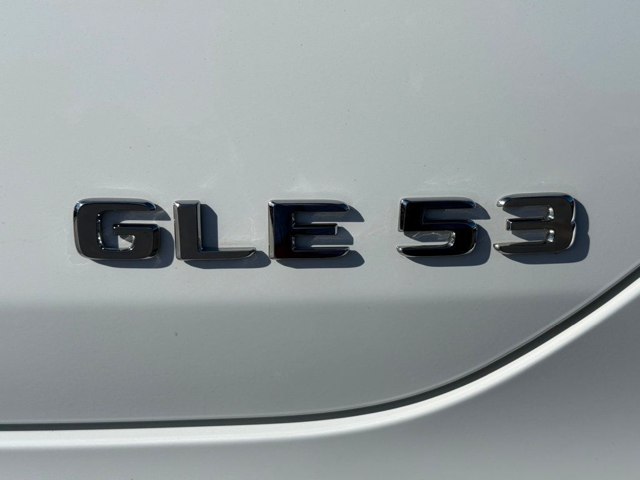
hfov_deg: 39.7
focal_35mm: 48
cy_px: 240
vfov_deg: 30.3
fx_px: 887
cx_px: 320
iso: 50
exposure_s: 1/11364
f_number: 1.78
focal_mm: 6.76
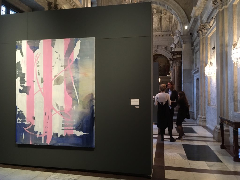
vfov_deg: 48.2
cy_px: 90
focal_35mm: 29
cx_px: 120
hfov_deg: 61.7
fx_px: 201
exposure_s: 1/17
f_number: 2.2
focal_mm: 4.15
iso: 200
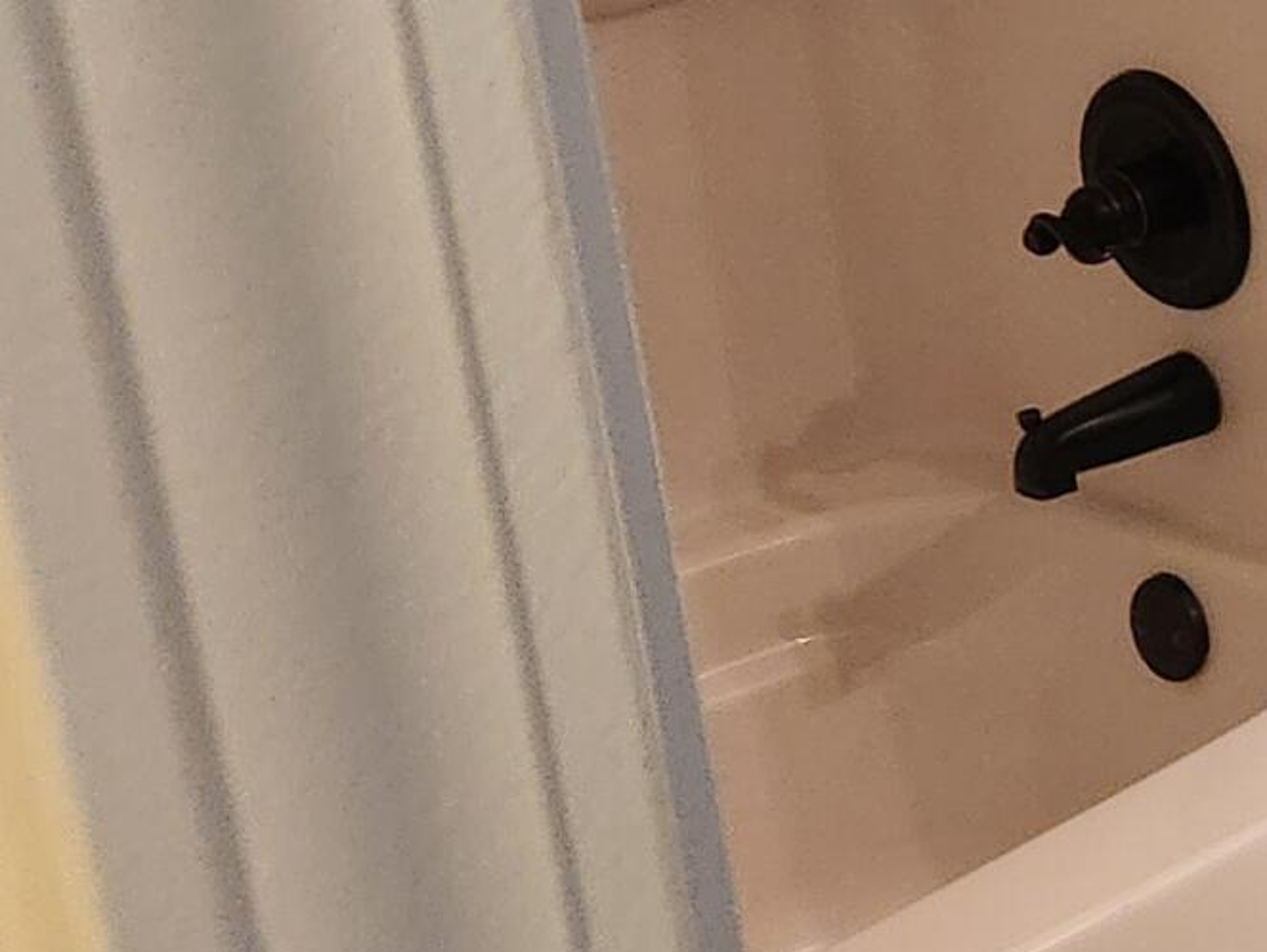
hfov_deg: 14.6
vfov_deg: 14.0
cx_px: 2729
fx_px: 3809
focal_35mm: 104
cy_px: -6
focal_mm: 5.4
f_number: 1.8
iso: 500
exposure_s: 1/120
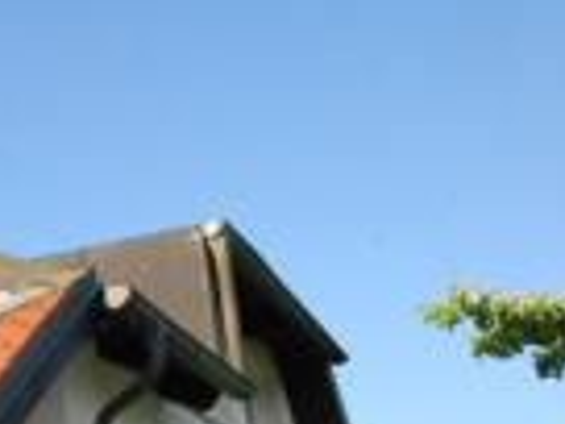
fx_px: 930
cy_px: 582
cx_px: -343
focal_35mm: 57
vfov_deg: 22.4
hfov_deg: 24.1
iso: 1000
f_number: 18
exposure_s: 1/200
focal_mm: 12
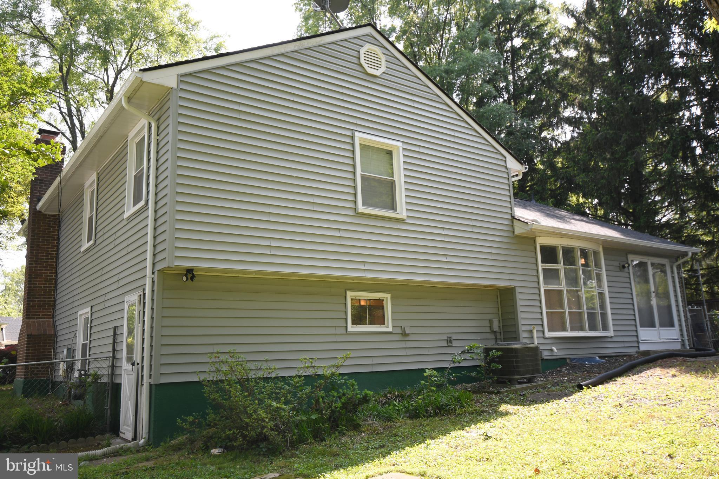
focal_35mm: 30
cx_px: 360
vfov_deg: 43.6
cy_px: 240
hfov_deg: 61.9
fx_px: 599
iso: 200
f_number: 5.6
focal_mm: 20
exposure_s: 1/125
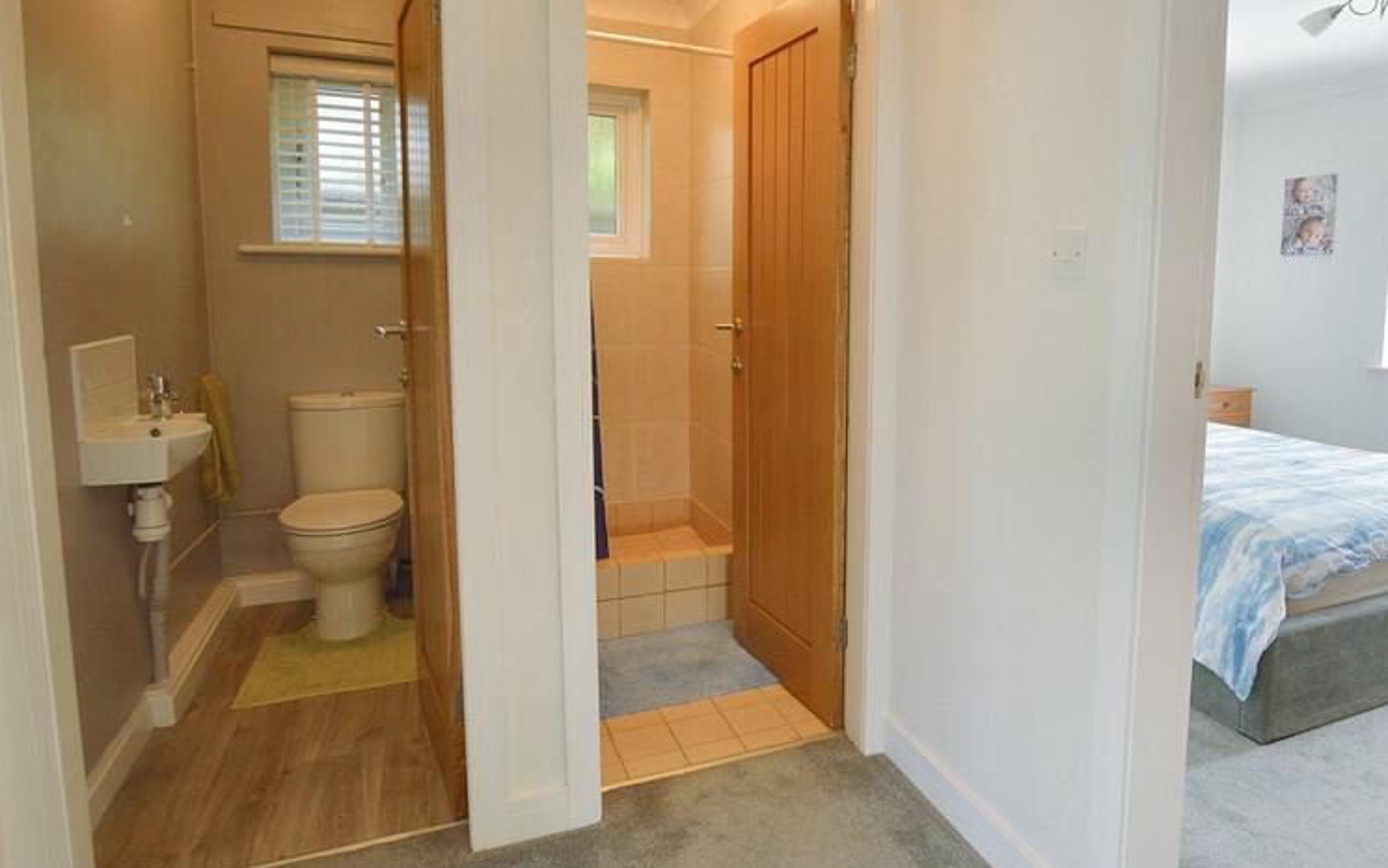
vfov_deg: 57.0
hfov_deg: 81.1
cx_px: 848
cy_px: 362
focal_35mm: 21
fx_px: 795
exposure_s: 1/15
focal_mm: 10
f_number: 8
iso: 220
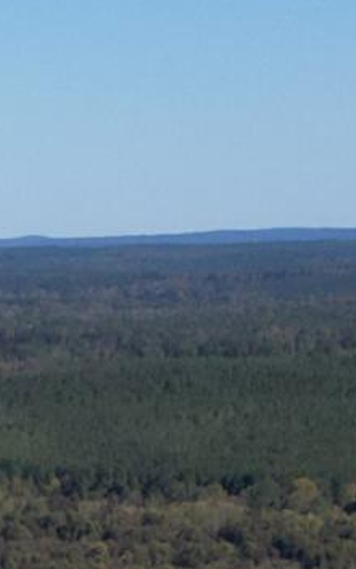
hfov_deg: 5.4
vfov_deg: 8.7
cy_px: 1420
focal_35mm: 216
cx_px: -997
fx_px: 3349
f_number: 1.7
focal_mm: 6.72
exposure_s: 1/3200
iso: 120
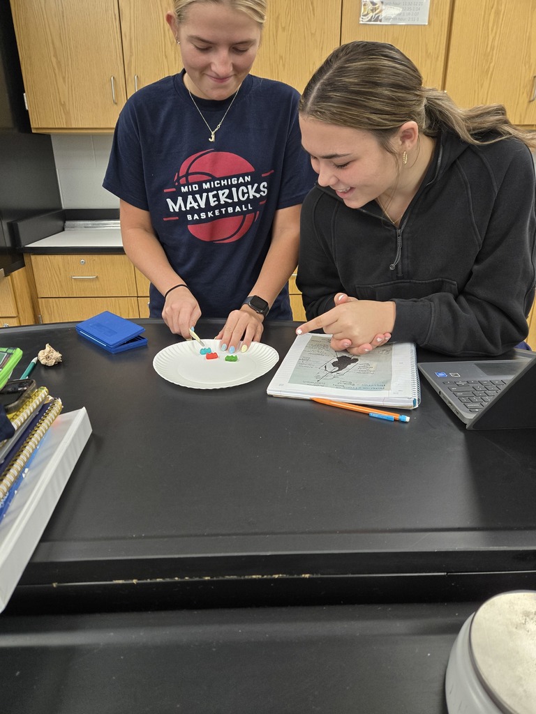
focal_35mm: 23
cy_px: 357
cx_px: 268
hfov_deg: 58.9
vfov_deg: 73.9
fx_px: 475
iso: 250
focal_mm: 5.4
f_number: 1.8
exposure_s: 1/120
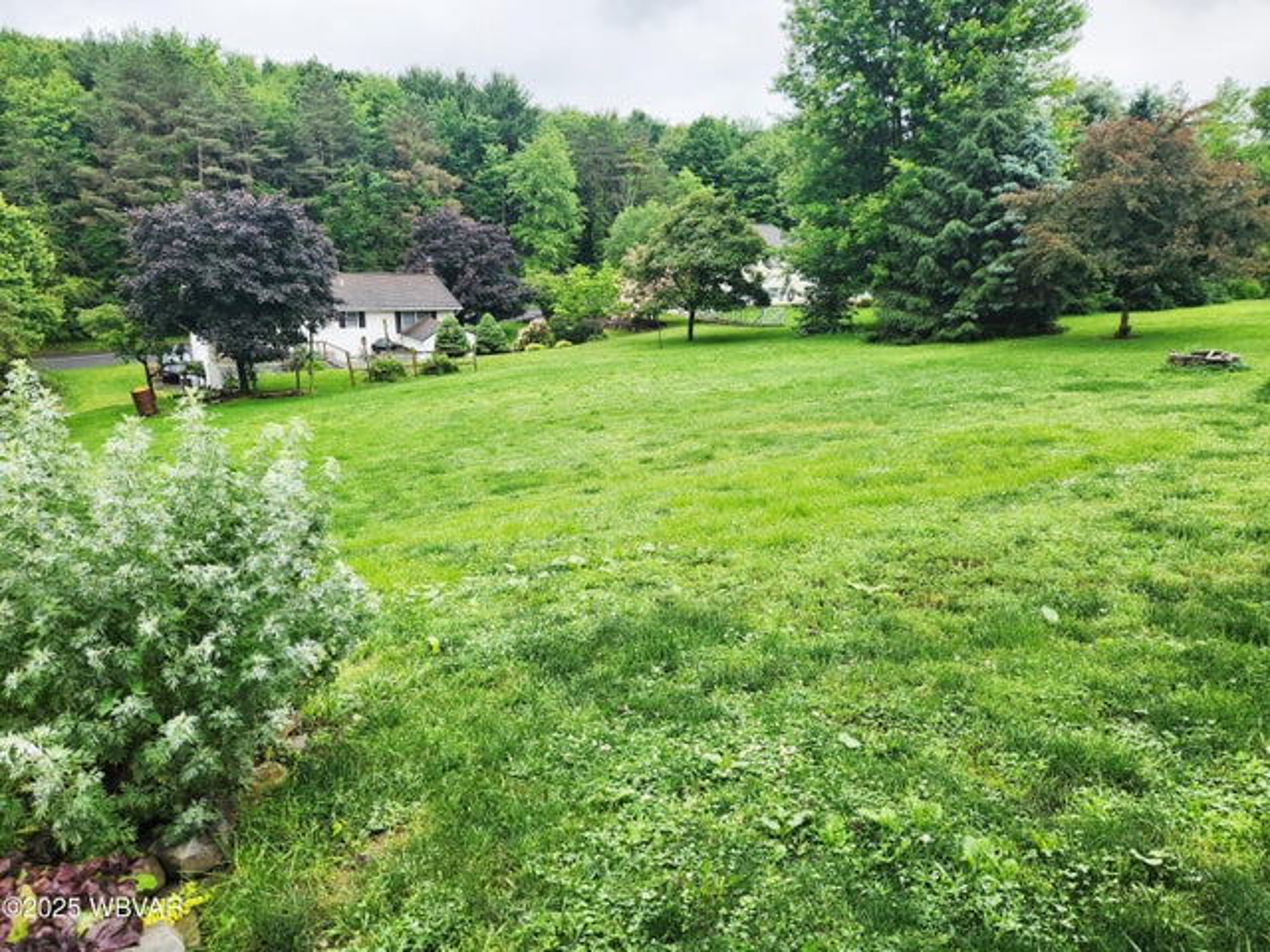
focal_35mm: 23
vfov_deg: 58.9
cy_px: 476
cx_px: 635
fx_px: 844
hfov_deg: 73.9
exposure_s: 1/182
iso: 32
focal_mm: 5.4
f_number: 1.8
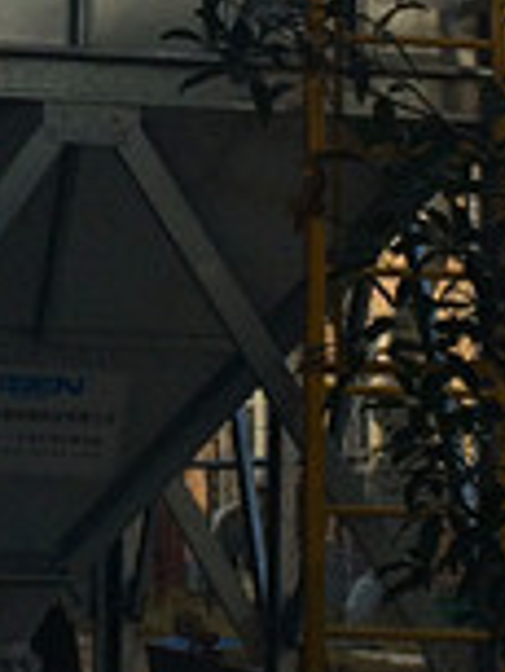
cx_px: -79
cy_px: -35
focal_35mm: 157
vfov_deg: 12.4
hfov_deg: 9.4
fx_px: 3050
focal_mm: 4.12
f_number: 2.2
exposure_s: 1/1466
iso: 32
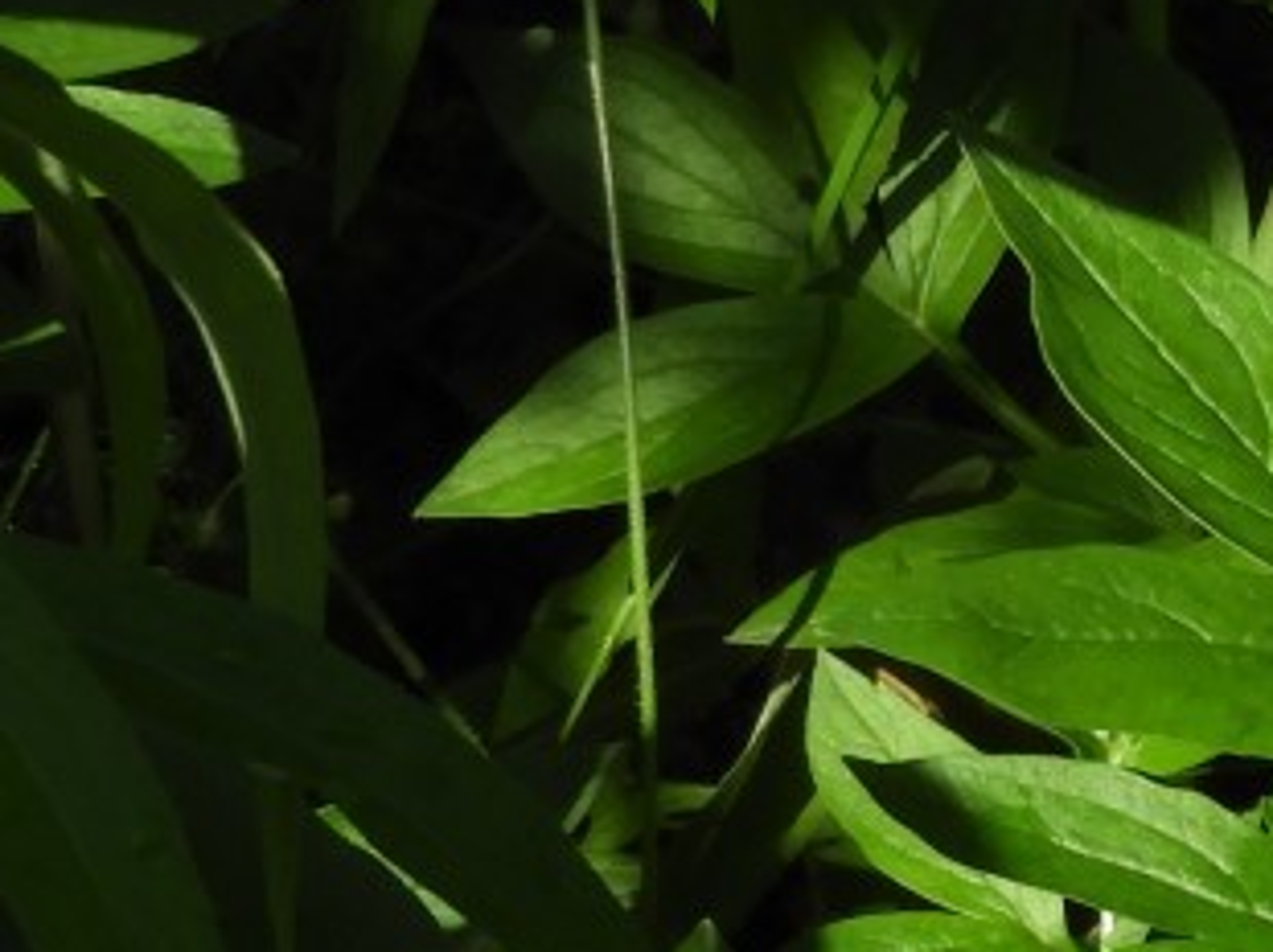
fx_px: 17932
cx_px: 2760
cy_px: 681
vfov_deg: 3.0
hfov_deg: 4.0
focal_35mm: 488
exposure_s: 1/400
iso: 100
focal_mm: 18.8
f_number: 4.8
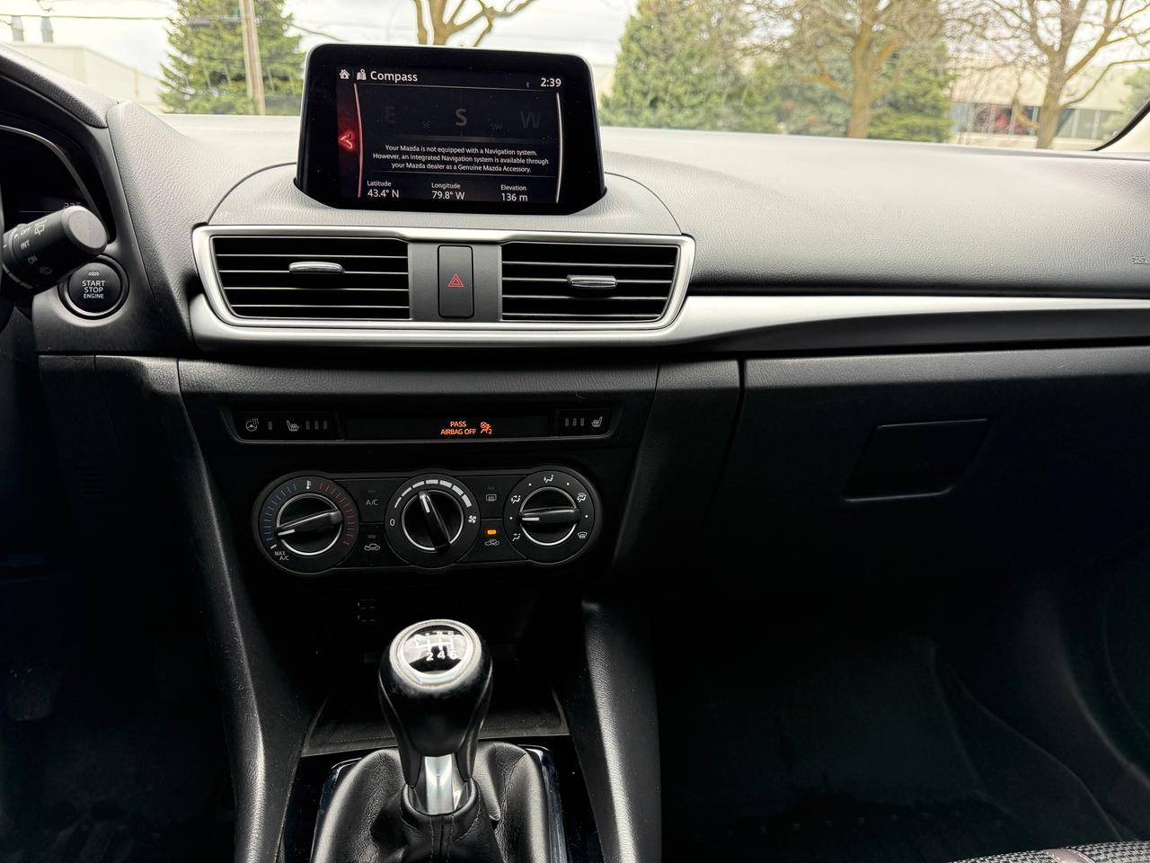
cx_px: 575
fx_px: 797
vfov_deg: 56.8
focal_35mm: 24
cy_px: 432
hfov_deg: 71.6
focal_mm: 6.76
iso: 200
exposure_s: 1/172
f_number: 1.78
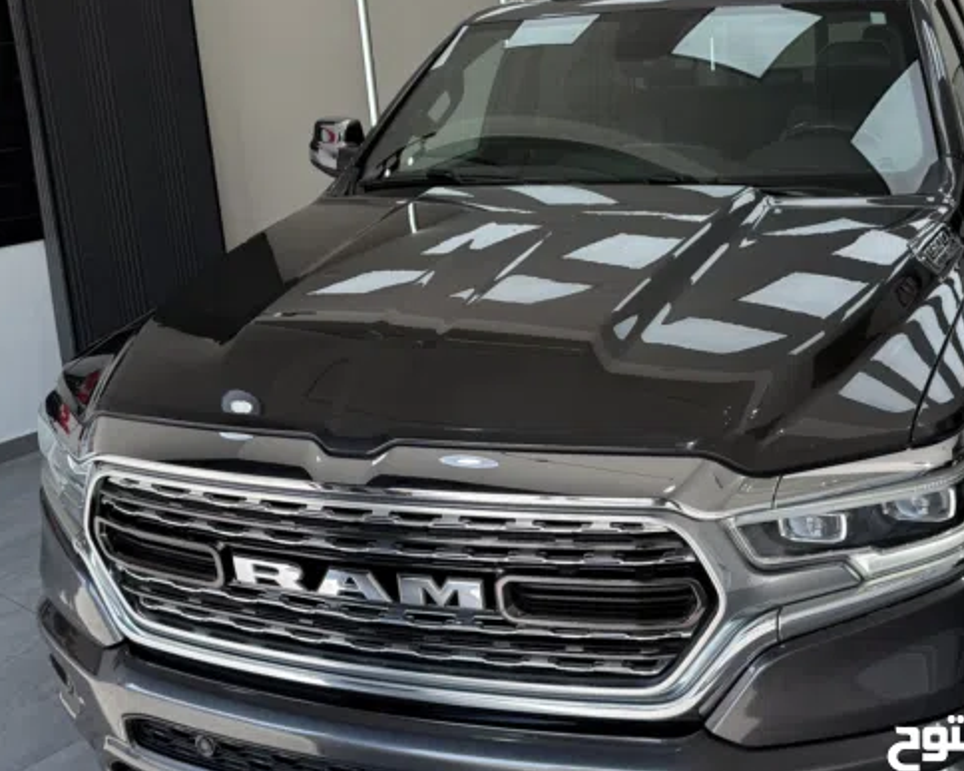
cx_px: 588
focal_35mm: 31
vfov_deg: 47.0
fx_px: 884
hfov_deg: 56.7
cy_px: 420
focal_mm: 6.76
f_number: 1.78
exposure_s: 1/849
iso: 100
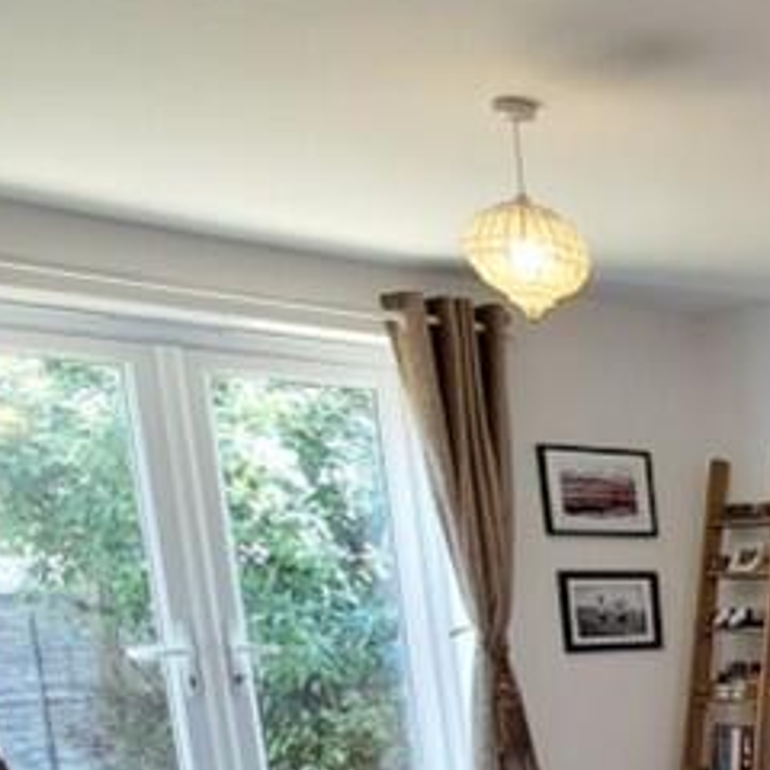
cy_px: 799
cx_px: 1296
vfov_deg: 31.6
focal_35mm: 49
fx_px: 1233
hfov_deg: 23.3
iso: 100
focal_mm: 1.74
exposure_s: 1/50
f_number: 2.2
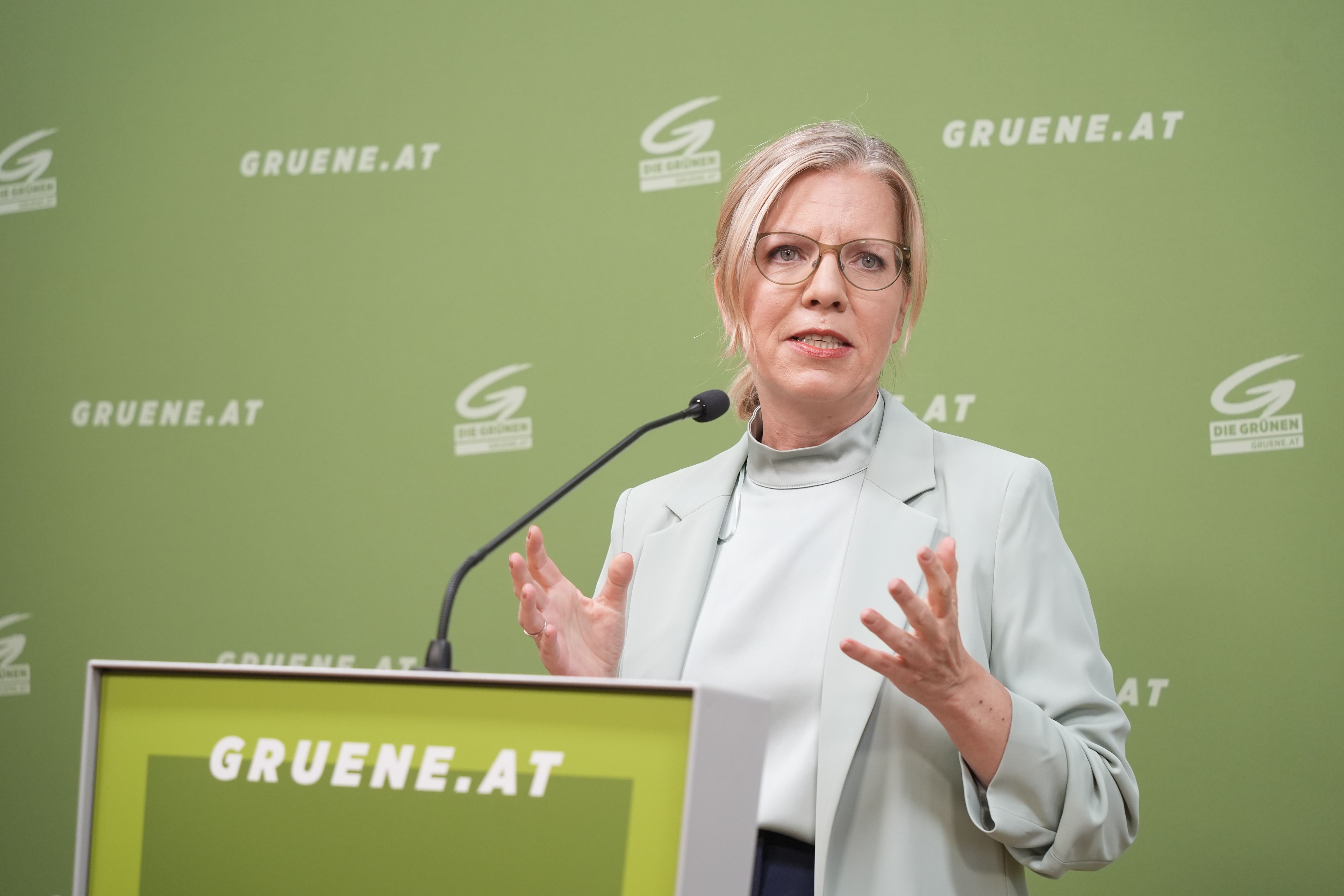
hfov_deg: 20.6
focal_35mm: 99
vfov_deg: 13.8
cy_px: 448
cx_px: 672
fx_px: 3696
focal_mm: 99
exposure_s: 1/400
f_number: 5
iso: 1250
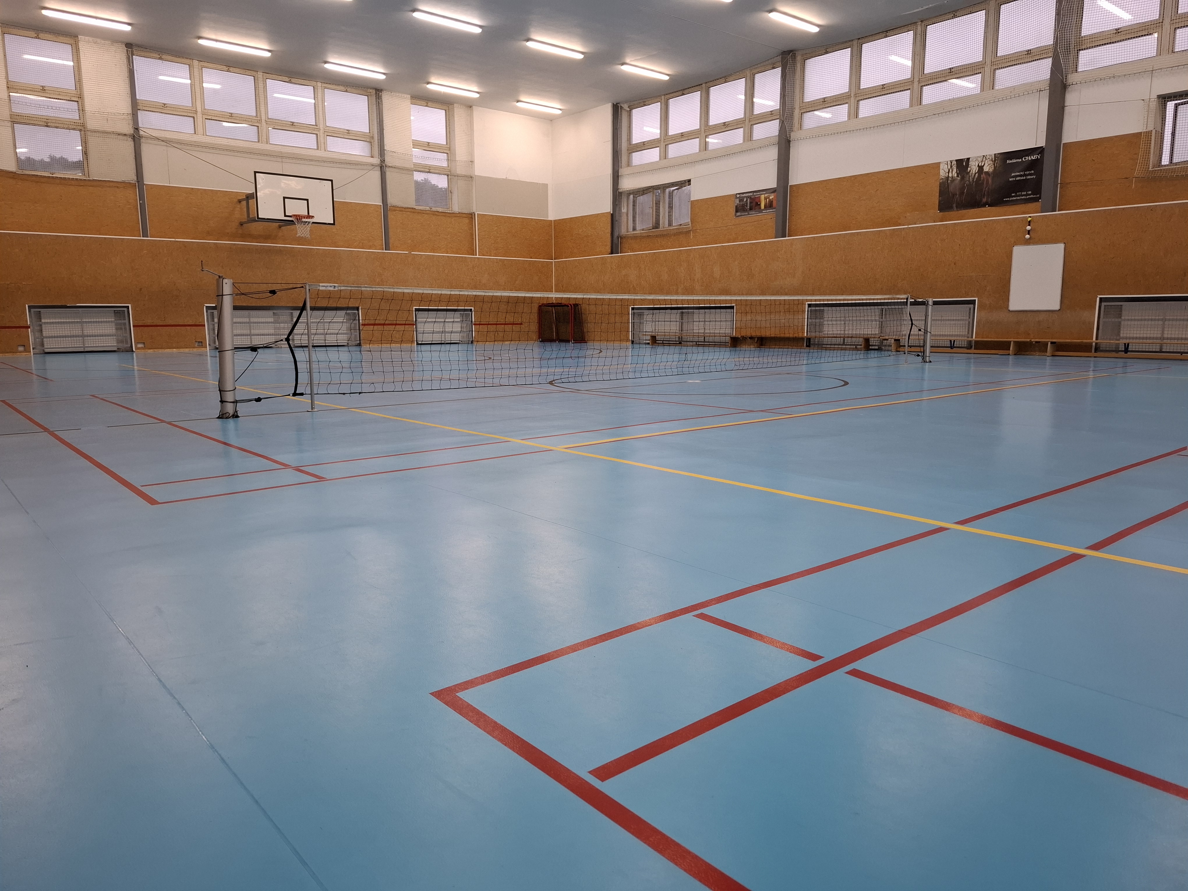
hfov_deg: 73.9
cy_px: 446
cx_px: 594
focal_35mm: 23
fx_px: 789
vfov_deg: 58.9
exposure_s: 1/120
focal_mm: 5.54
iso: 200
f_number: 1.8
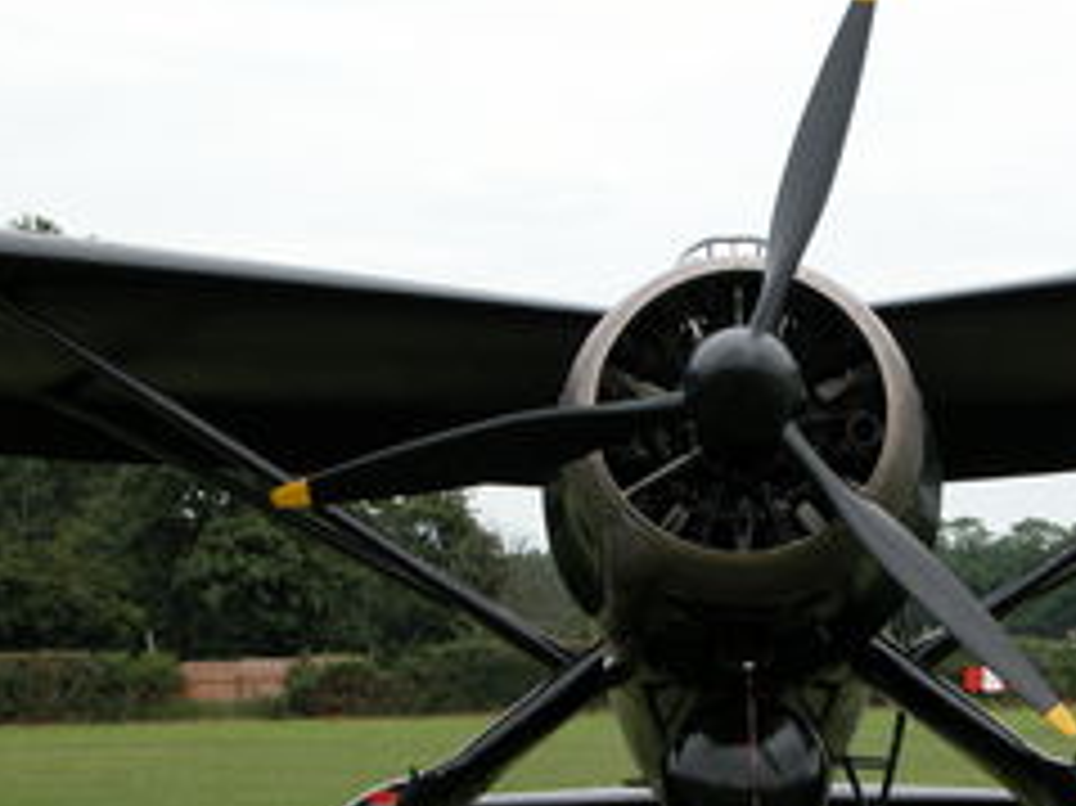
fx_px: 3635
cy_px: 509
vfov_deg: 12.6
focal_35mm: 117
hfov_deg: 16.8
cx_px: 738
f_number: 5.9
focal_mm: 17.8
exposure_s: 1/243
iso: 100
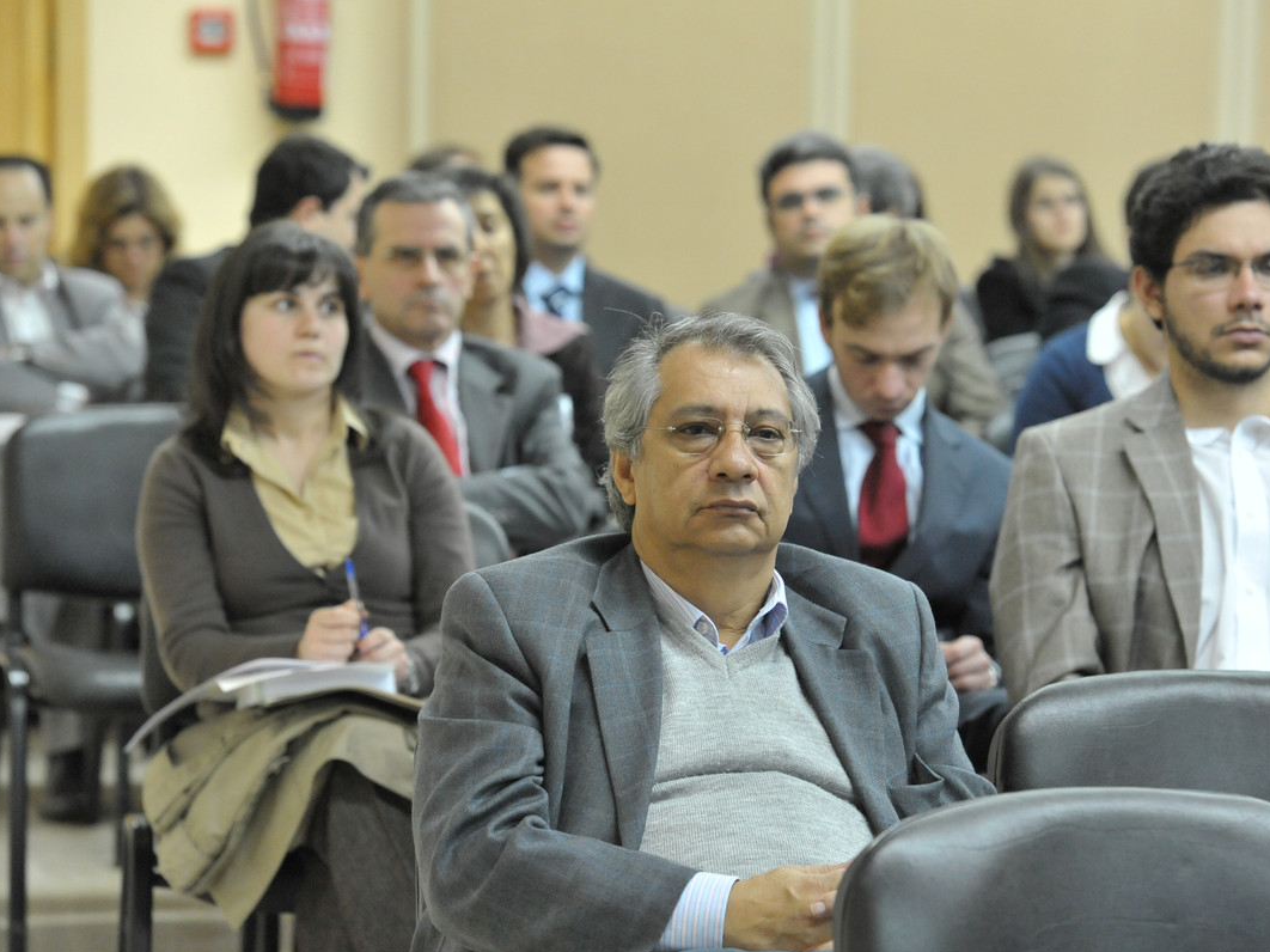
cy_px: 477
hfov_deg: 14.5
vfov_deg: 10.9
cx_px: 712
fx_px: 4988
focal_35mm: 136
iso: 4000
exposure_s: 1/40
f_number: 5
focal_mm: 125
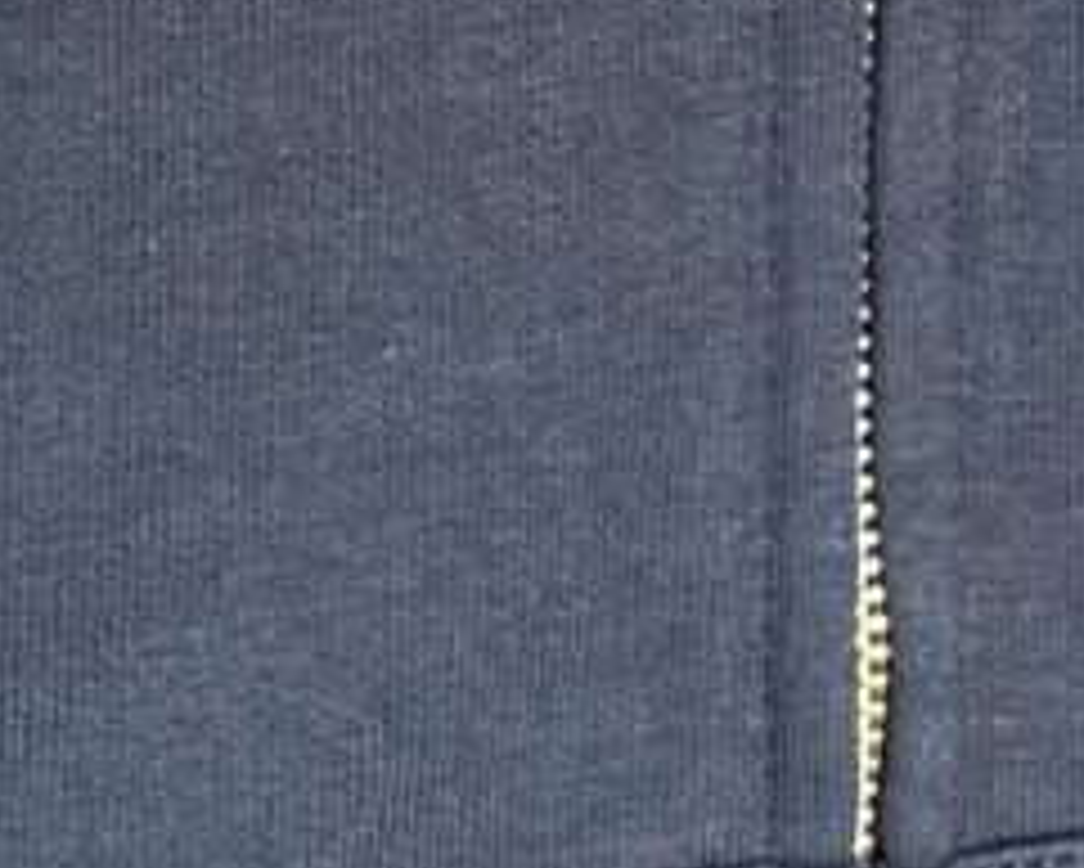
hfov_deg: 7.7
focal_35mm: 249
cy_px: -607
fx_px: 7992
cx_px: 1102
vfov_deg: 6.1
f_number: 1.78
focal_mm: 6.76
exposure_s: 1/60
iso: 250
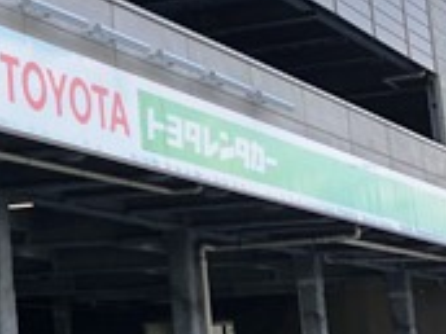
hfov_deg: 16.8
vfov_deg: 14.1
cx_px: -257
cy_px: 62
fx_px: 1340
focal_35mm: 104
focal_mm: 3.99
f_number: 1.8
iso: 20
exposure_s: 1/355
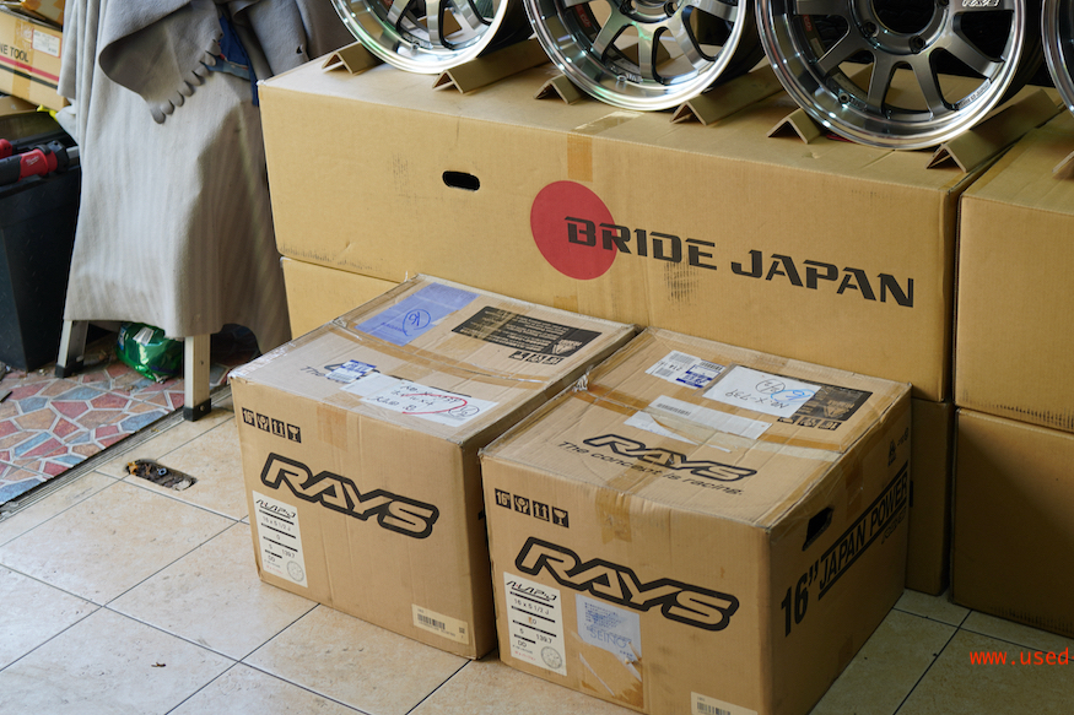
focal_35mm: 56
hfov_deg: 35.4
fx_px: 1670
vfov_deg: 24.0
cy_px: 211
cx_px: 700
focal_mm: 35
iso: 100
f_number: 2.8
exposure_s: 1/50
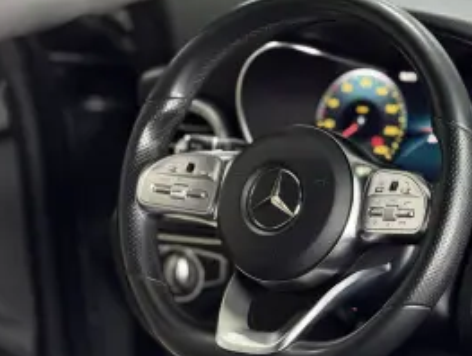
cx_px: 278
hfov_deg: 12.0
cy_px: 198
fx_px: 2239
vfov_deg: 9.1
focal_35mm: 164
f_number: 2.8
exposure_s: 1/50
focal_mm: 15.66
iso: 640
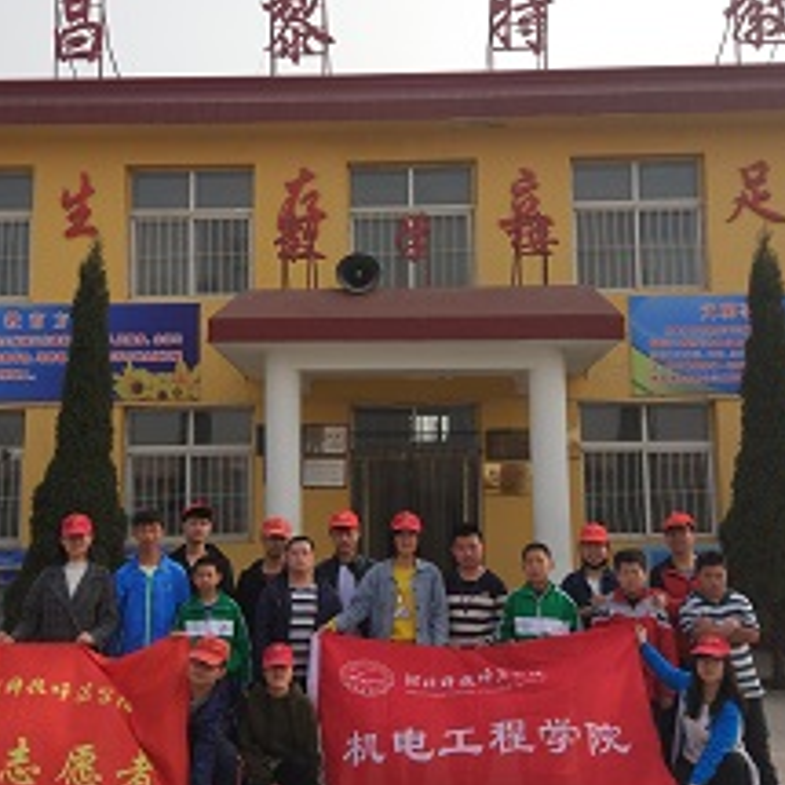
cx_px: 343
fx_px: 1180
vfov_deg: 36.8
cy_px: 383
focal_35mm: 46
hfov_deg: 36.7
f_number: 2
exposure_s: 1/863
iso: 100
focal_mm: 4.26
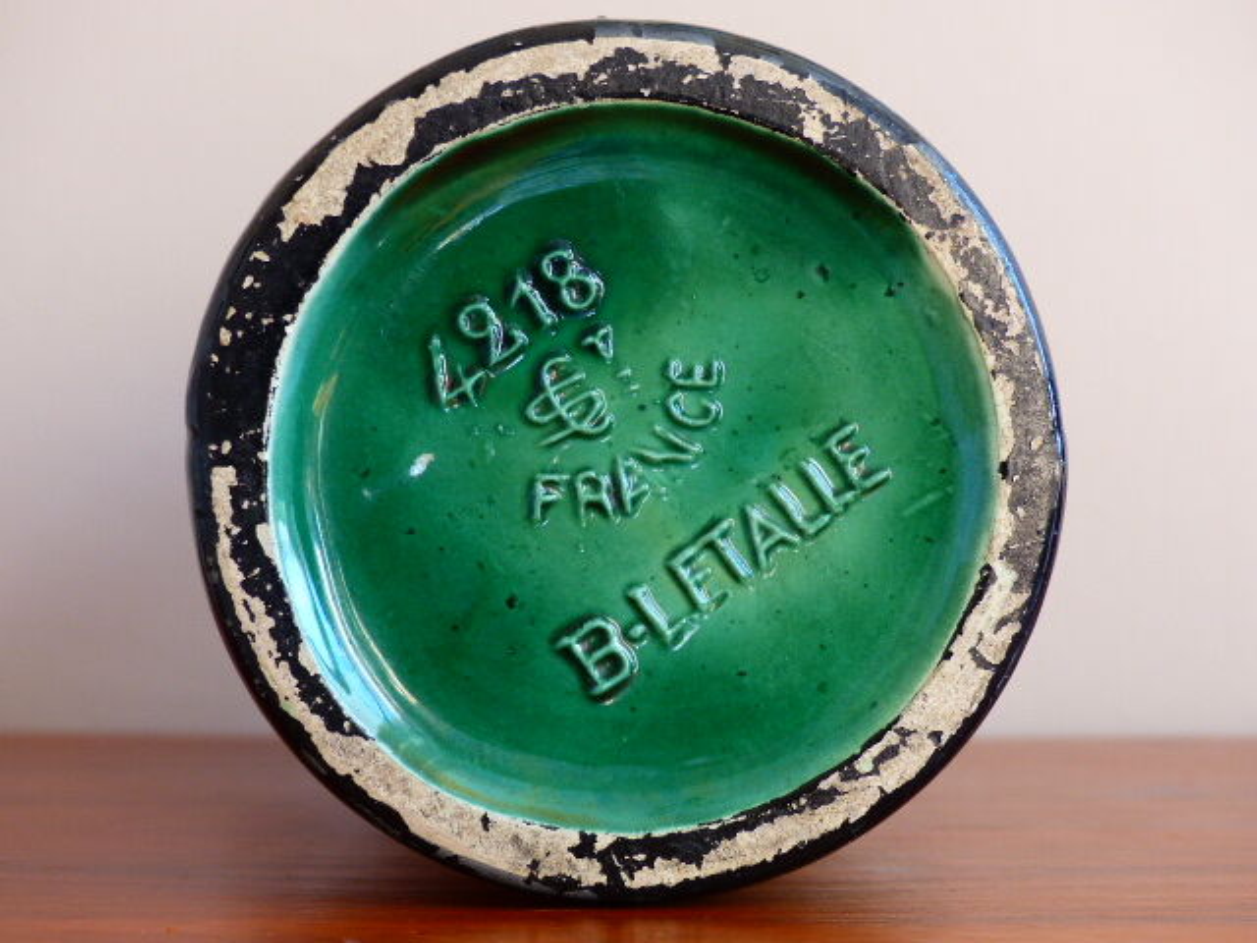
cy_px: 472
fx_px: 2034
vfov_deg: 26.1
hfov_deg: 34.3
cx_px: 628
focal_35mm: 56
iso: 125
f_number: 2.8
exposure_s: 1/60
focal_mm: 10.1
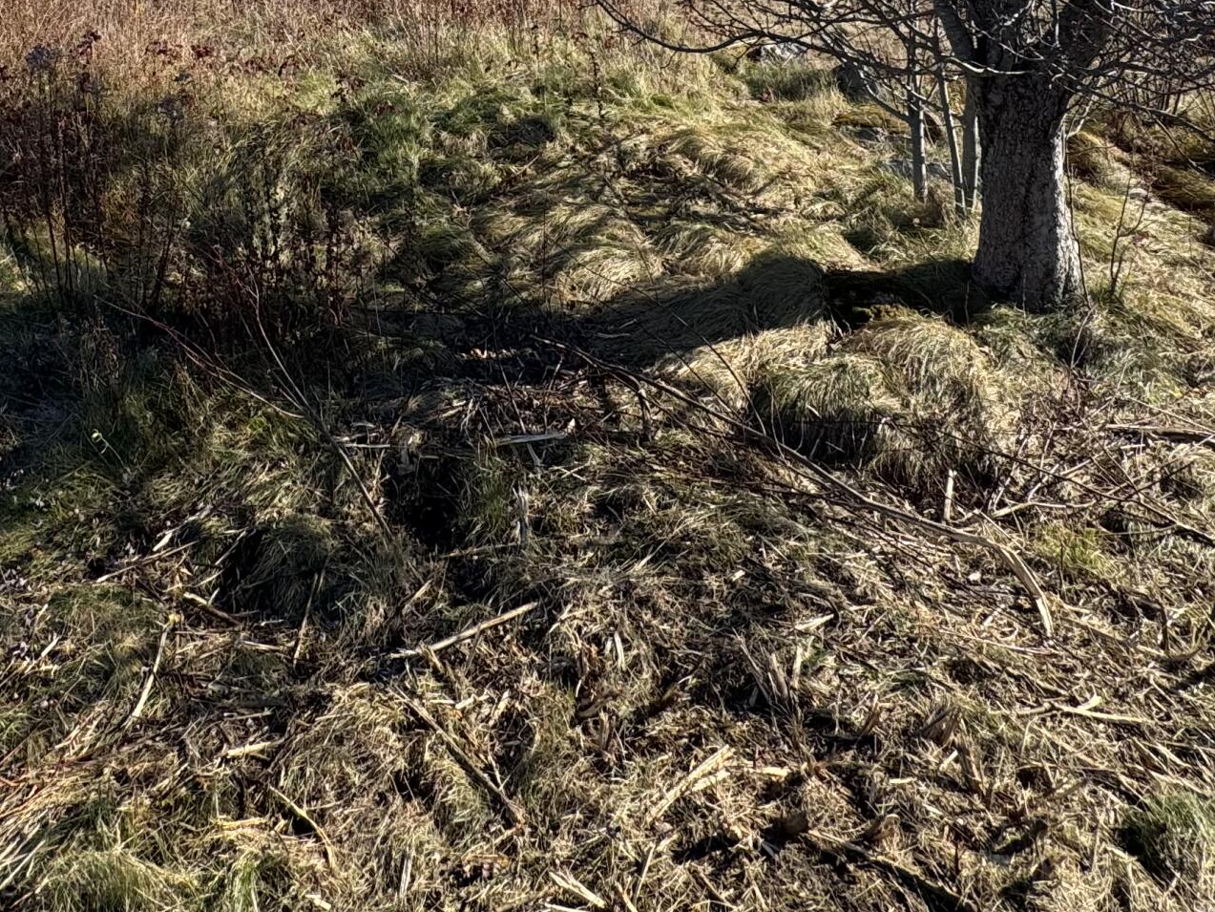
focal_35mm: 33
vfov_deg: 36.0
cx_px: 392
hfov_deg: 54.1
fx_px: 1158
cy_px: -108
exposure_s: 1/1143
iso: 50
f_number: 2.2
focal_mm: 2.22
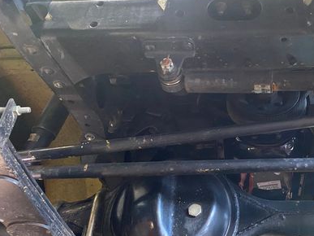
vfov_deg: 33.3
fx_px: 390
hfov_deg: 42.1
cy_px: 160
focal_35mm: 43
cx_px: 247
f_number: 1.8
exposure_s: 1/60
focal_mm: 4.25
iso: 200
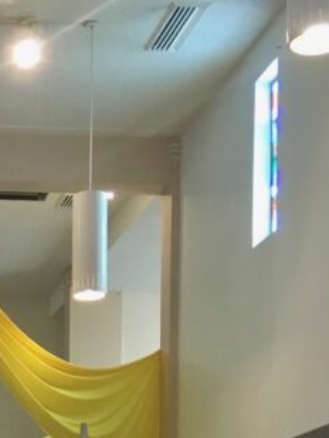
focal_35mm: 96
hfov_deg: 14.5
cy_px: 553
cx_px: -150
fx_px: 1216
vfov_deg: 19.1
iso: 80
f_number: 2.2
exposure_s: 1/30
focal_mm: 4.15
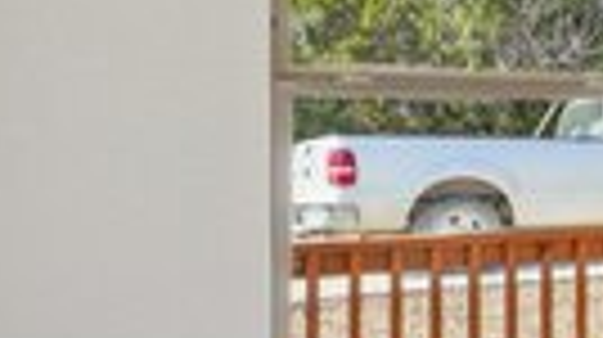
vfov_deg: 15.0
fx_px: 1278
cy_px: 142
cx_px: 1188
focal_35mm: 80
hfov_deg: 18.3
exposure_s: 1/45
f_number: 8
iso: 400
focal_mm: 16
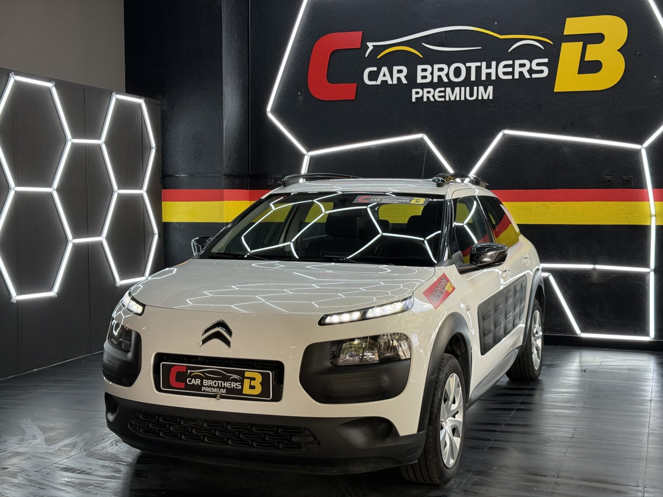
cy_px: 248
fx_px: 919
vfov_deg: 30.3
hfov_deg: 39.7
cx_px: 332
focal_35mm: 48
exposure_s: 1/274
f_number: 1.78
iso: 80
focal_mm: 6.76
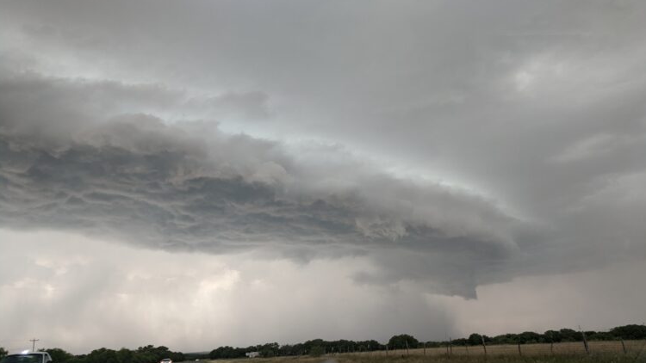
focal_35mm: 29
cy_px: 229
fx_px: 497
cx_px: 327
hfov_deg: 66.1
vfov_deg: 39.9
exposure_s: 1/120
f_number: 2
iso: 85
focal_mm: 4.67
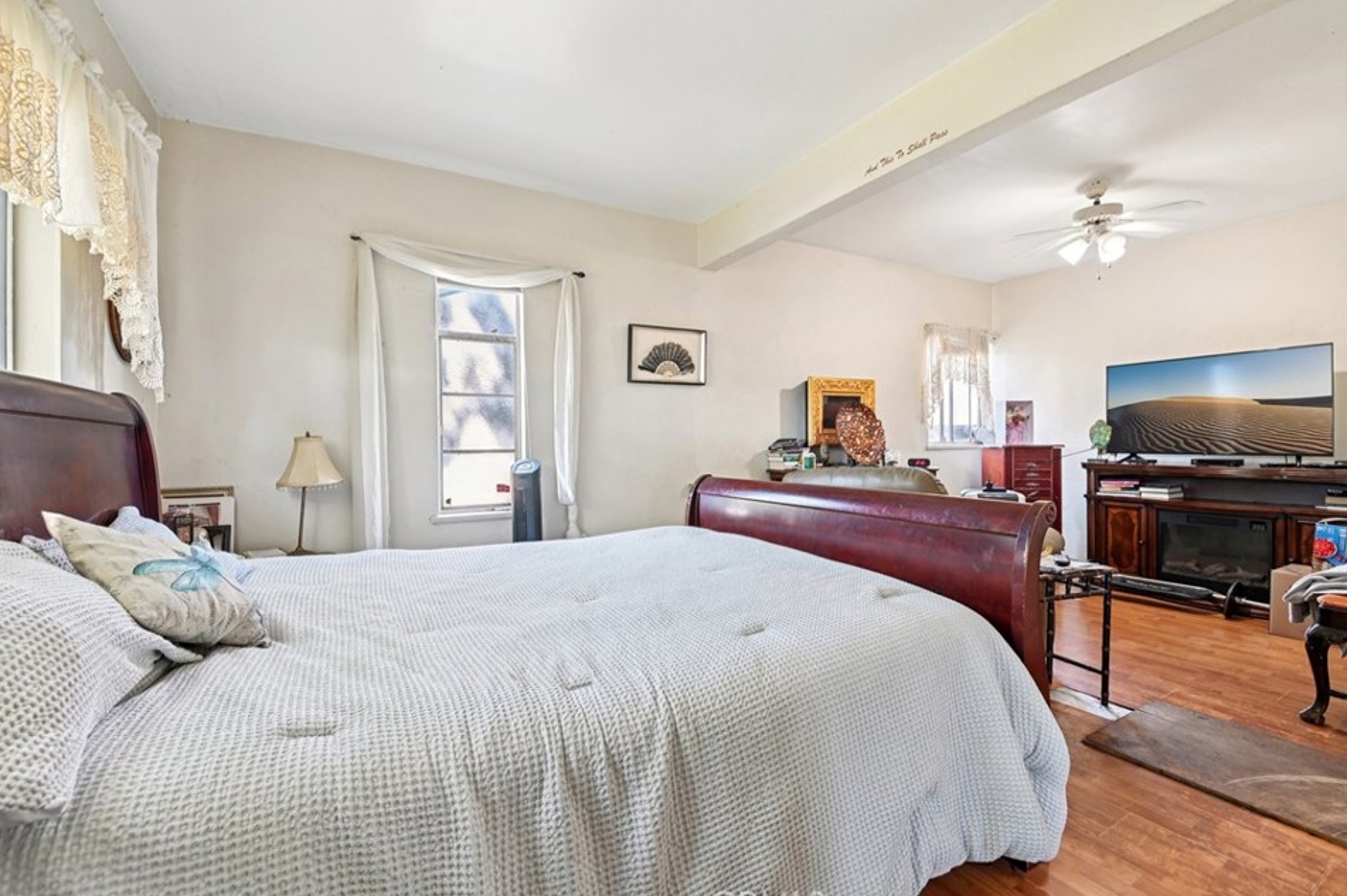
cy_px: 442
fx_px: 524
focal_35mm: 14
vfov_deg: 81.1
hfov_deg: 104.1
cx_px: 625
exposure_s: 1/2
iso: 250
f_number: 8
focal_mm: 13
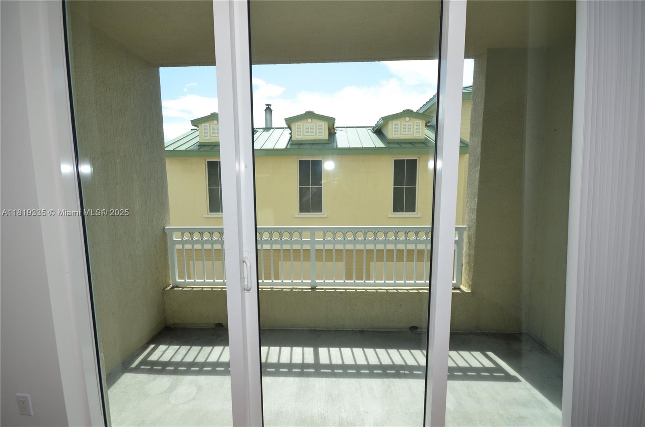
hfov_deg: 100.5
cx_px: 322
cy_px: 214
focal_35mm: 15
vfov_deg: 77.0
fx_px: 268
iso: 200
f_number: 8
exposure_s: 1/250
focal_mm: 10
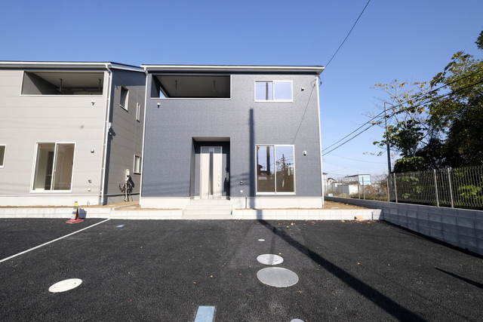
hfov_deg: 100.4
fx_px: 201
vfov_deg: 77.4
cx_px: 242
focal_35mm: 15
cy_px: 161
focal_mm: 10
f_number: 10
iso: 320
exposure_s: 1/250
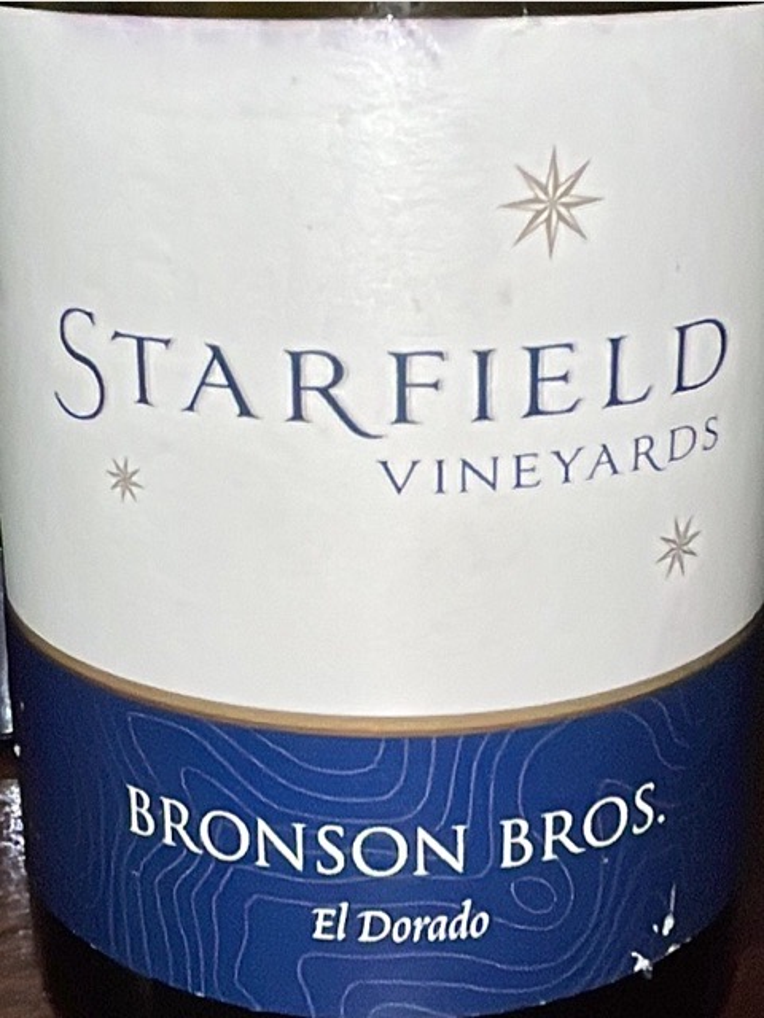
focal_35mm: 30
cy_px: 509
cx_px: 382
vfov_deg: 60.0
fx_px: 883
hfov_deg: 46.8
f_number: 2.4
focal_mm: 1.54
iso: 64
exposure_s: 1/60
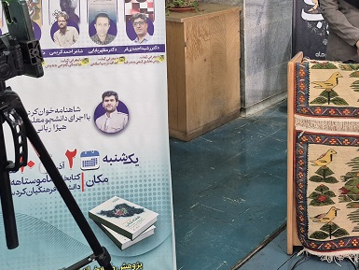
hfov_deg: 39.1
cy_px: 8
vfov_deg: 29.7
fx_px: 477
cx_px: 303
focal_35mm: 46
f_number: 1.8
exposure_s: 1/100
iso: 640
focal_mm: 5.4
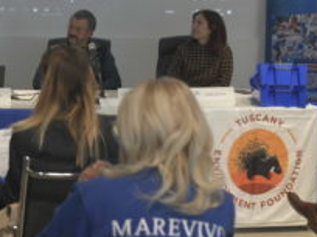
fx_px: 907
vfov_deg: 14.7
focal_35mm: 99
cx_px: 20
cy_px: -3
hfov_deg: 19.4
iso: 2000
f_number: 3.5
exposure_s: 1/640
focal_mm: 35
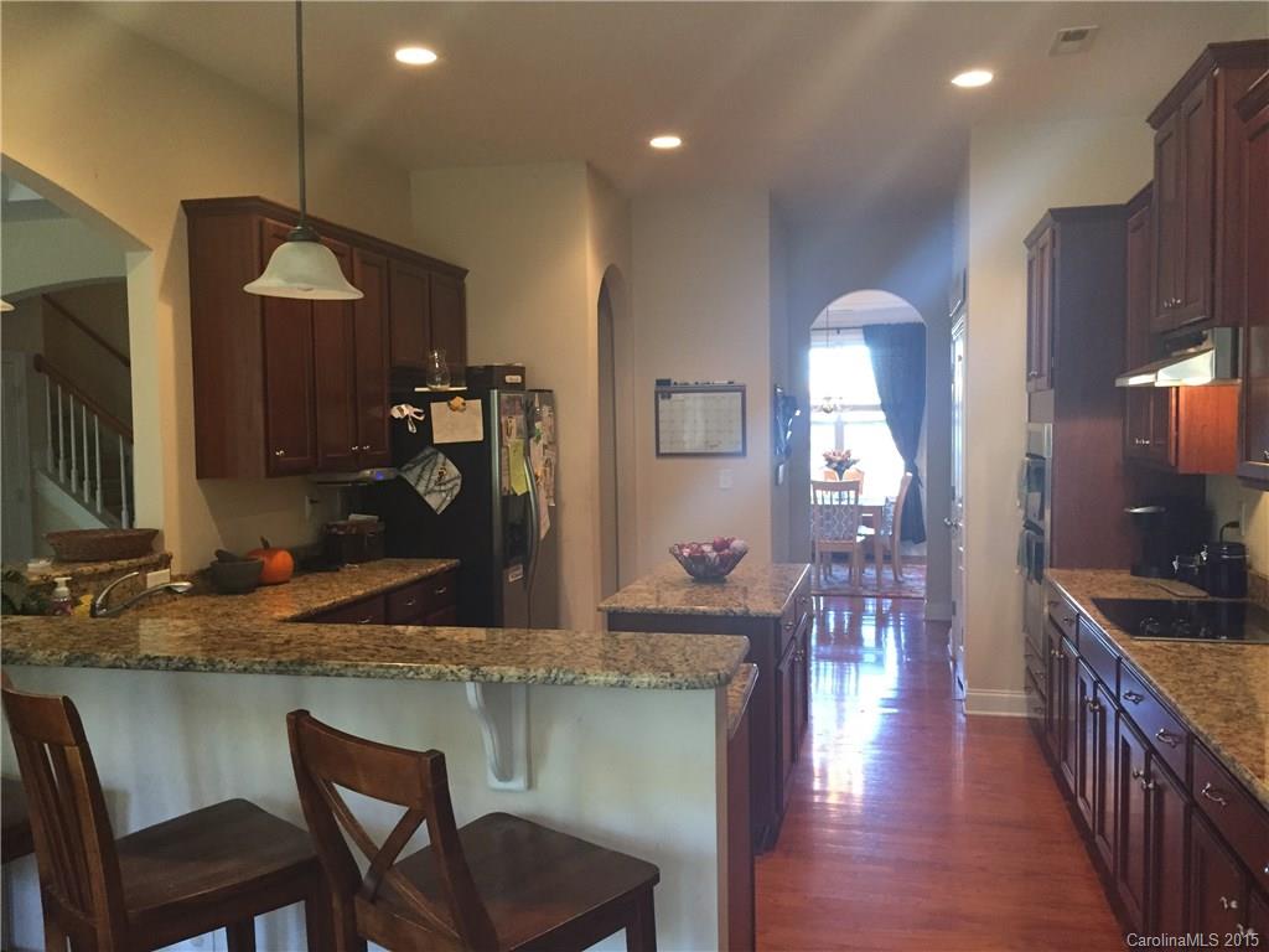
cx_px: 634
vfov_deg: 48.2
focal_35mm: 29
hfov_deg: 61.7
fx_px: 1063
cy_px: 476
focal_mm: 4.15
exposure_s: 1/30
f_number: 2.2
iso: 200
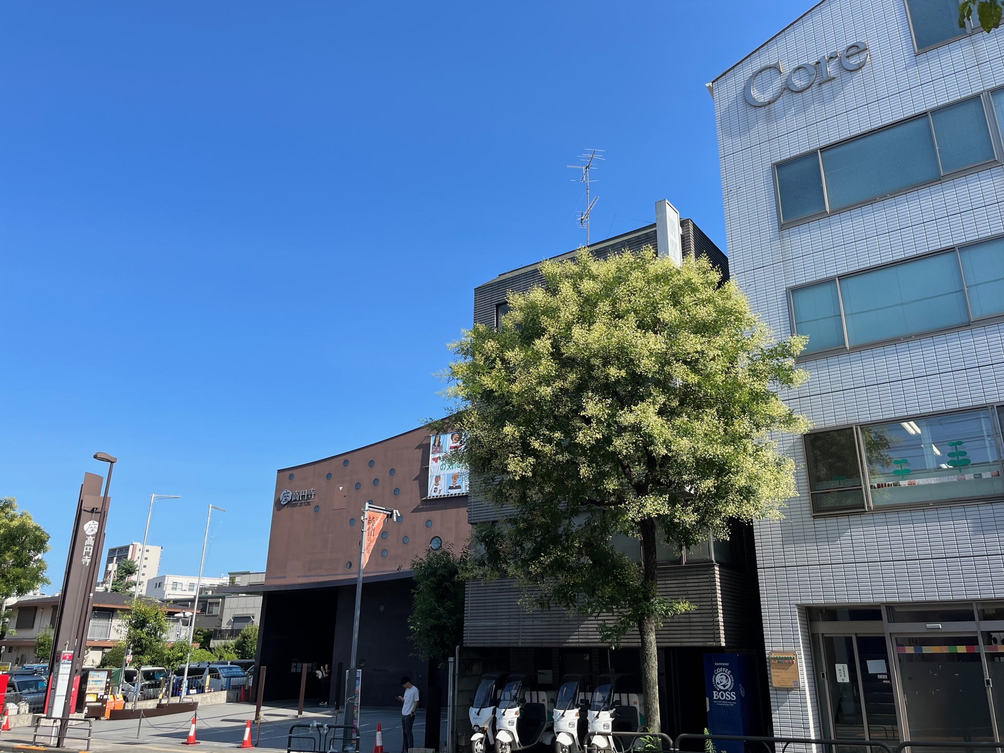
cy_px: 386
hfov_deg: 65.3
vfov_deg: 51.4
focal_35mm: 27
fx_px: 783
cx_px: 519
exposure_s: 1/2309
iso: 50
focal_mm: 5.1
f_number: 1.6
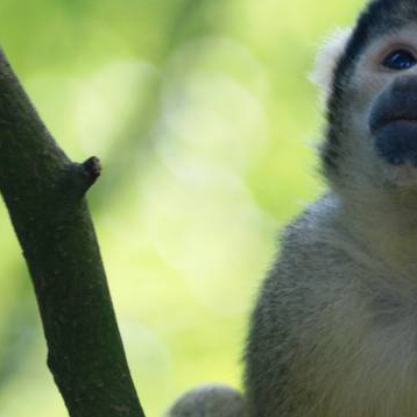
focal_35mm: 771
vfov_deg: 2.3
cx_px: 418
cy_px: 567
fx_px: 10507
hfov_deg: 2.3
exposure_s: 1/125
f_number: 4.5
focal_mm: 135
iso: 250
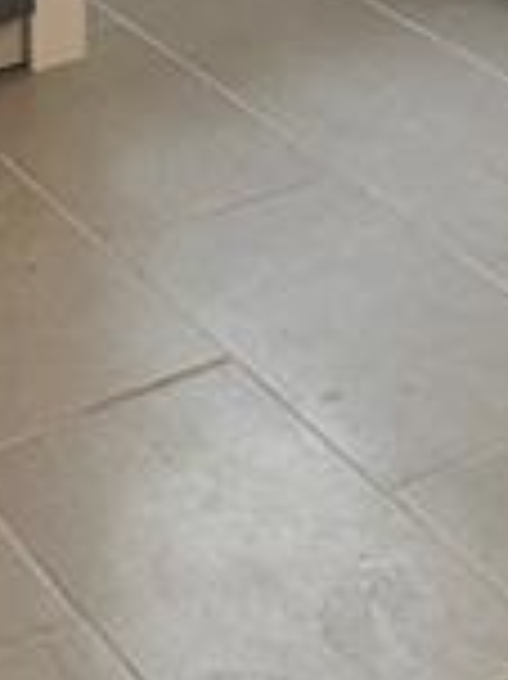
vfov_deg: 14.0
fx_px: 2391
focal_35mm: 122
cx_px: 683
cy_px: -608
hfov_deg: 11.8
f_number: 1.78
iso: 125
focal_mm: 6.86
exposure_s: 1/118
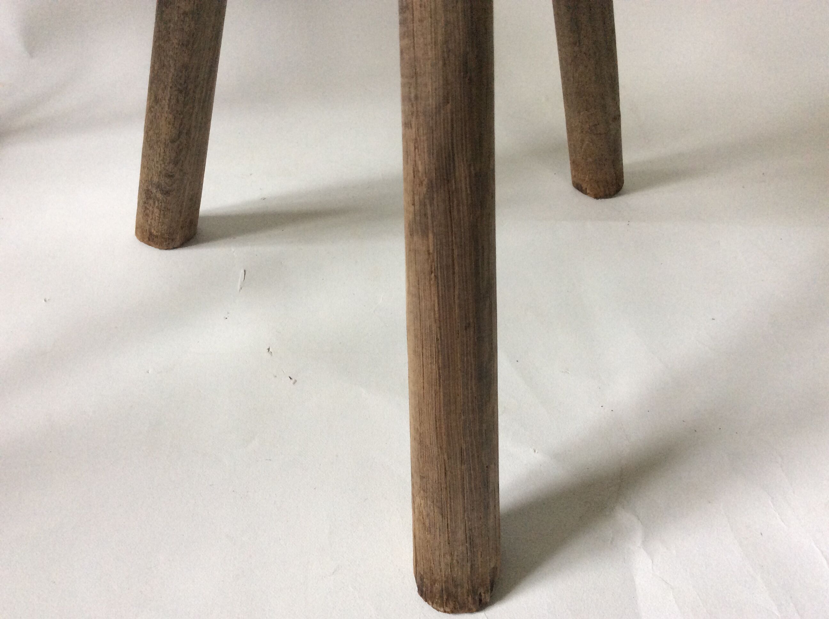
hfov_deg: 56.9
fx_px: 765
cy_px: 310
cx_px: 414
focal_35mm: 32
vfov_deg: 44.1
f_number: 2.4
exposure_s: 1/25
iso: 125
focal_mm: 3.3
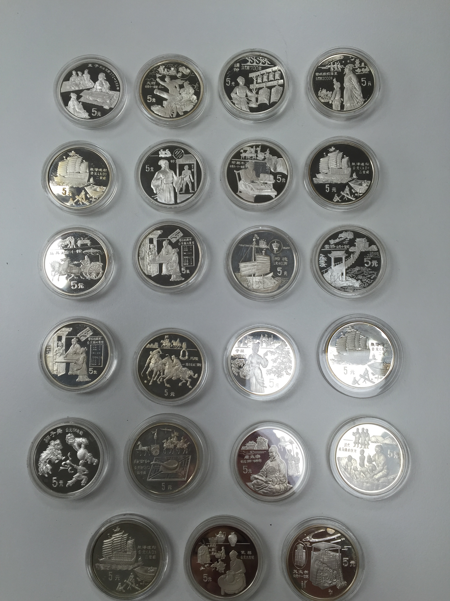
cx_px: 225
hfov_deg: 48.2
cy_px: 300
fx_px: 503
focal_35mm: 29
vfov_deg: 61.7
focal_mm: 4.15
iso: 32
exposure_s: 1/127
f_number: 2.2
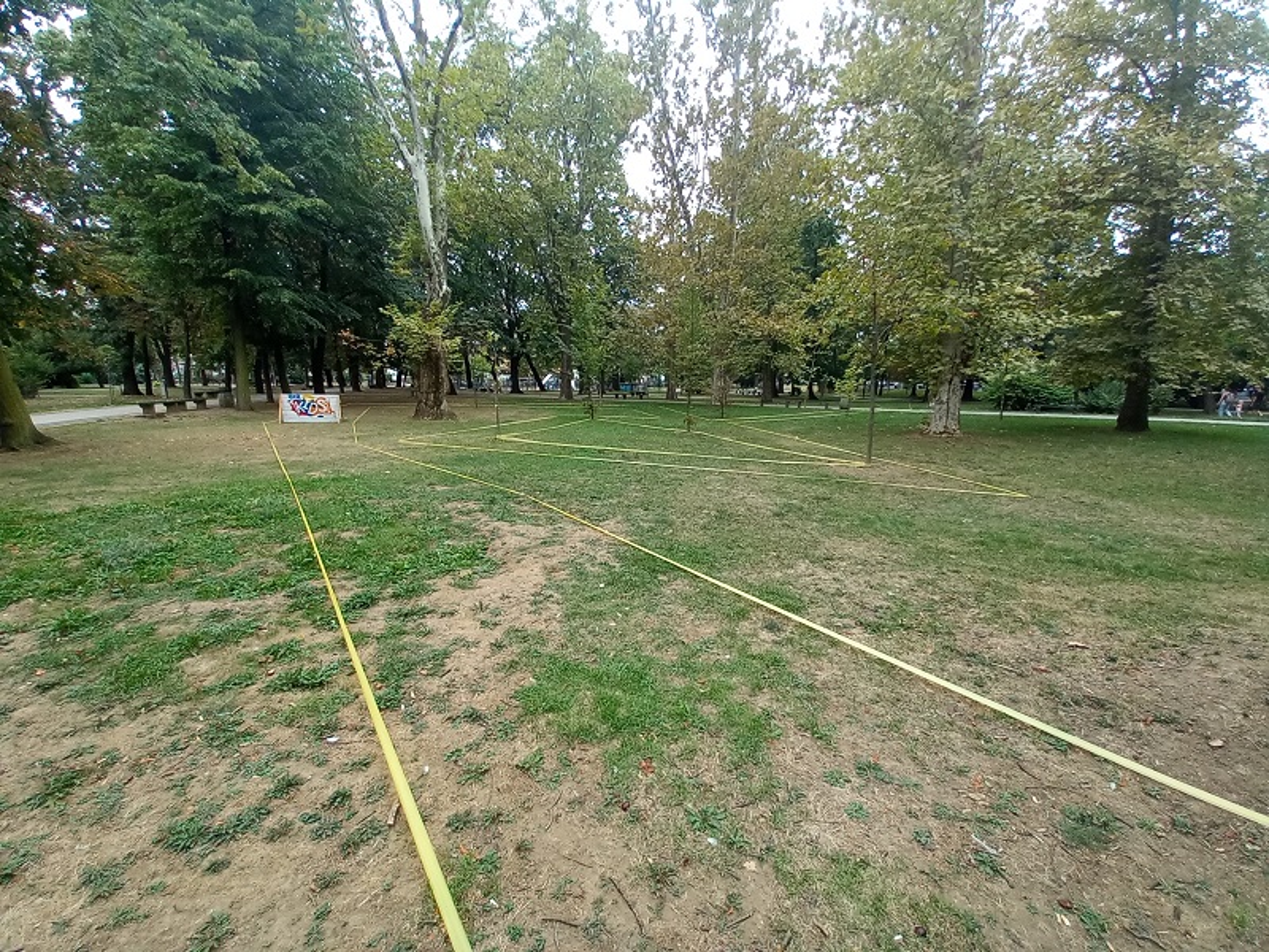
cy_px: 476
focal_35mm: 13
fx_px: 477
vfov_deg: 89.9
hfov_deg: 106.2
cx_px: 634
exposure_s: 1/137
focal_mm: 1.13
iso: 50
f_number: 2.2
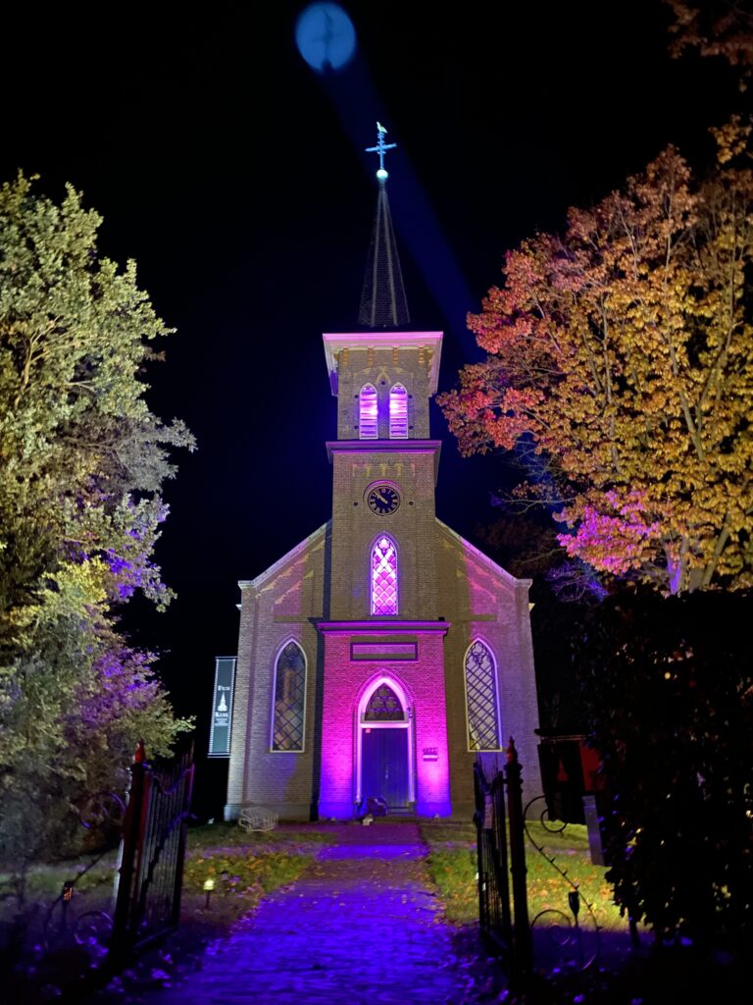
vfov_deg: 67.3
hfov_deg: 53.1
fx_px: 754
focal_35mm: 26
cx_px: 376
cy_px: 502
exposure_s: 1/2
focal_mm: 4.25
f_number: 1.8
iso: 800
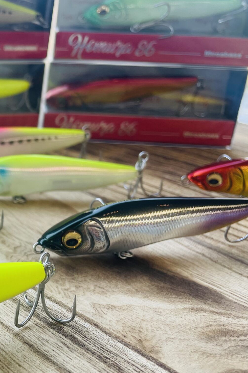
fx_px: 475
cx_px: -56
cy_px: 206
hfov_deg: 25.9
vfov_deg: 42.7
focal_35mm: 46
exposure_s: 1/177
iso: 32
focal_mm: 4.2
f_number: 1.6
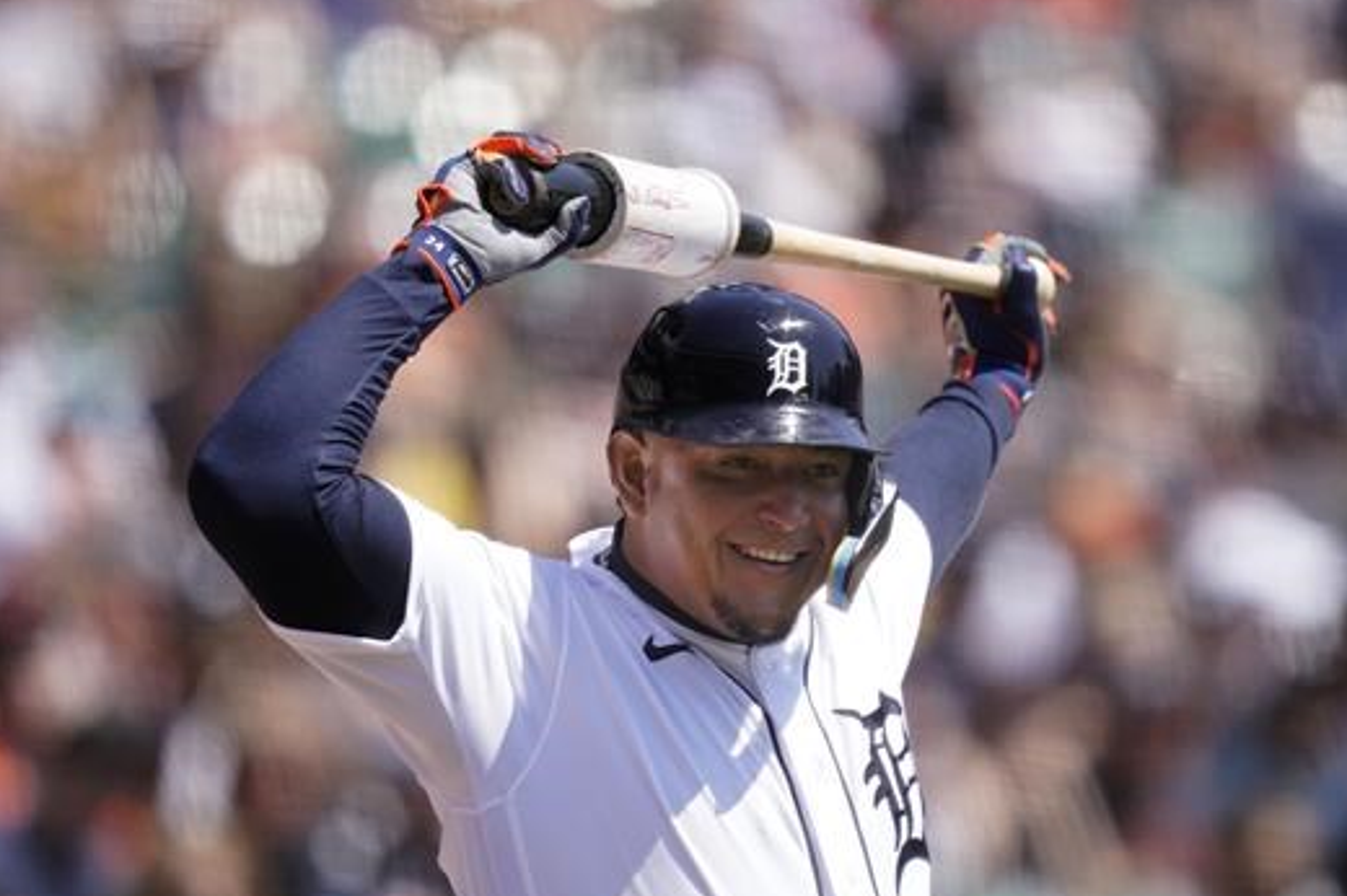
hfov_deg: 2.9
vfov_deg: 2.0
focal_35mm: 700
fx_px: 26174
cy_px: 501
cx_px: 707
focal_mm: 560
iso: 800
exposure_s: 1/4000
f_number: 4
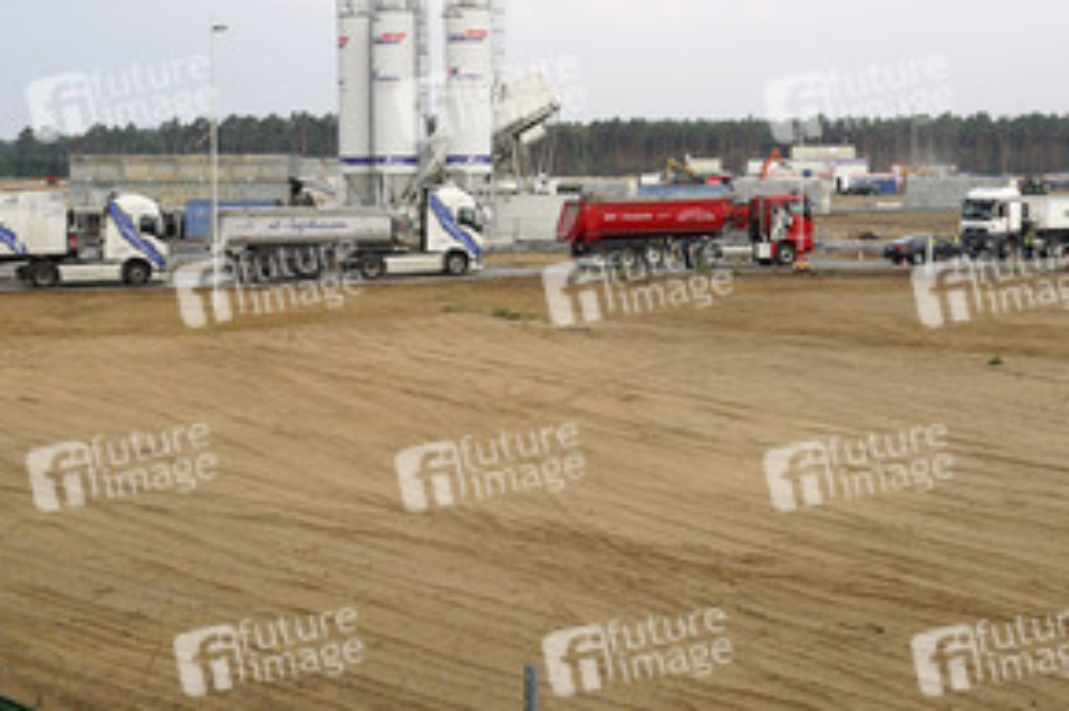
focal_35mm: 73
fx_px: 2166
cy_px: 192
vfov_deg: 18.5
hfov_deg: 27.7
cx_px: 540
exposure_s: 1/80
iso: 100
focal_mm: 47
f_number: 8
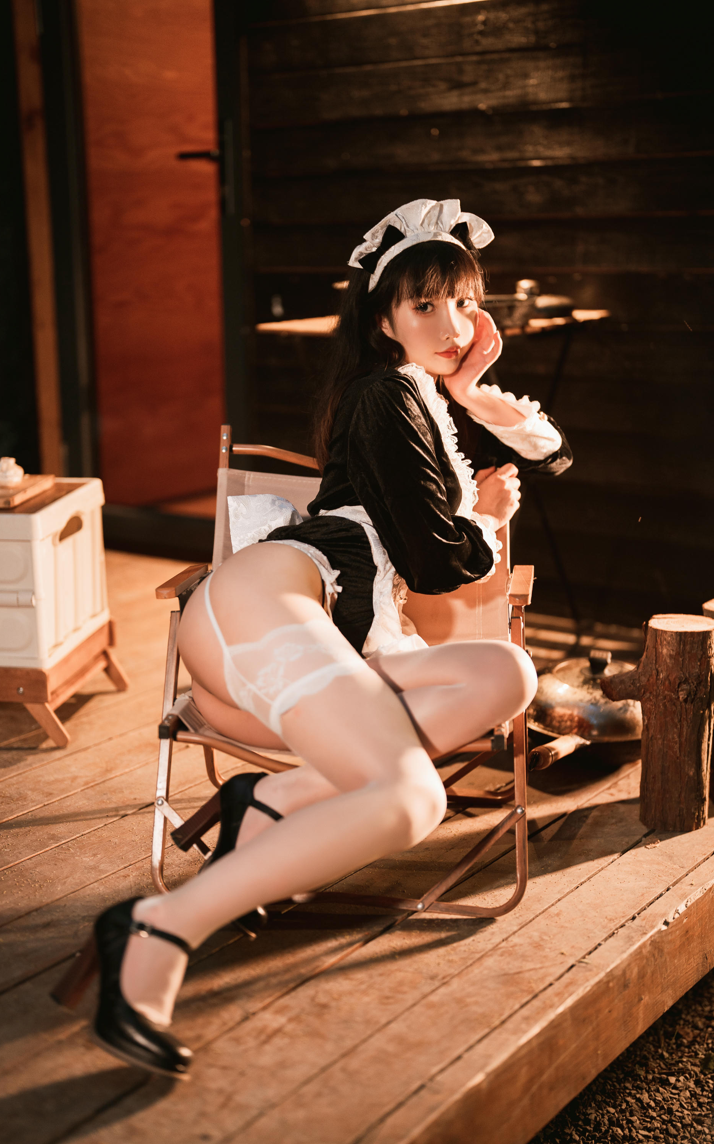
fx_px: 1588
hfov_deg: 25.3
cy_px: 572
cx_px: 333
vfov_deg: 39.6
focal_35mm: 51
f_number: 1.2
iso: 640
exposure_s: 1/50
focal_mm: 50
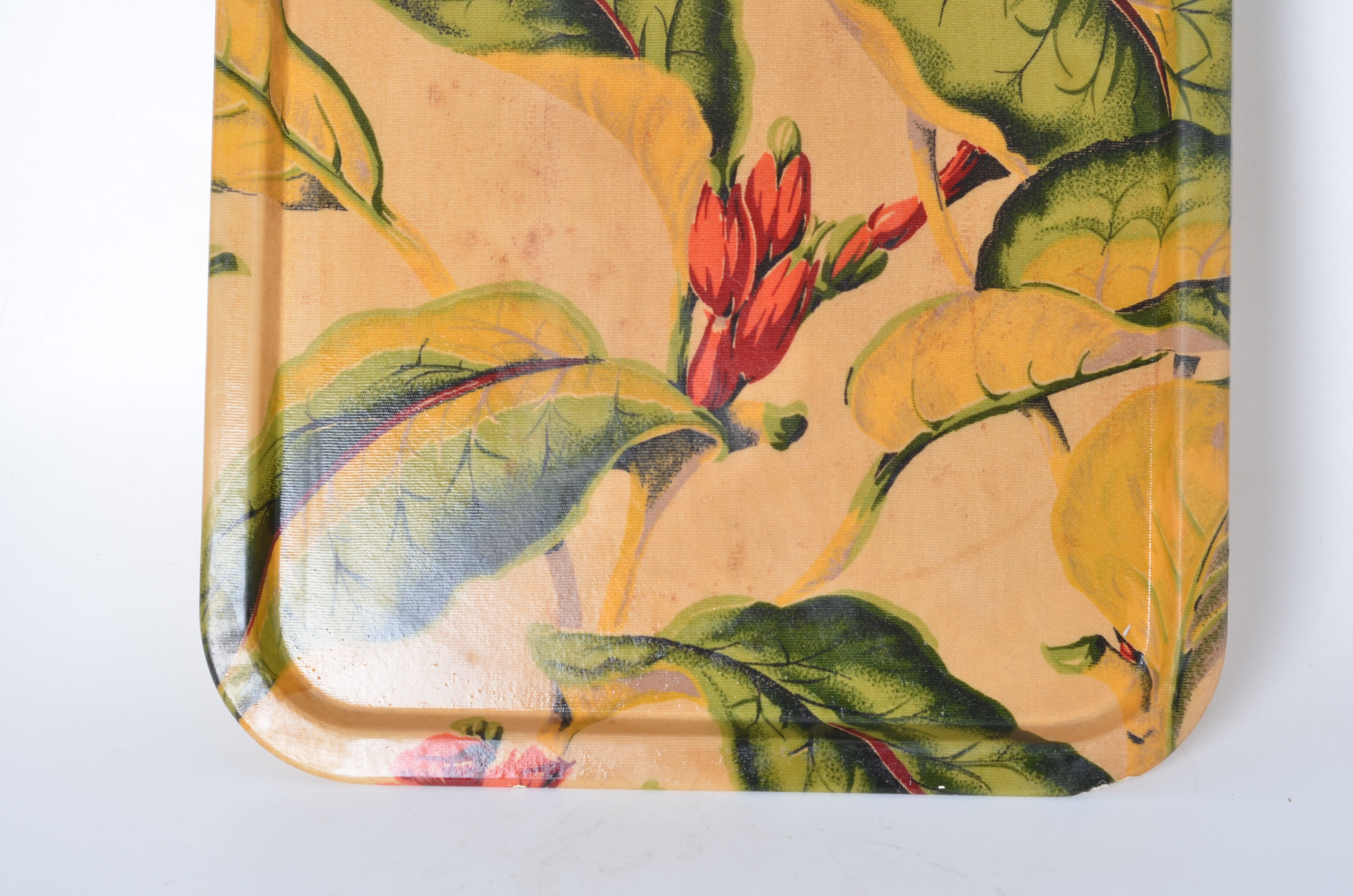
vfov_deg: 18.1
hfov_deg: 27.0
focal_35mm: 75
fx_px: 2813
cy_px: 448
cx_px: 676
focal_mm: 50
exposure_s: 1/125
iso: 100
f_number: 11
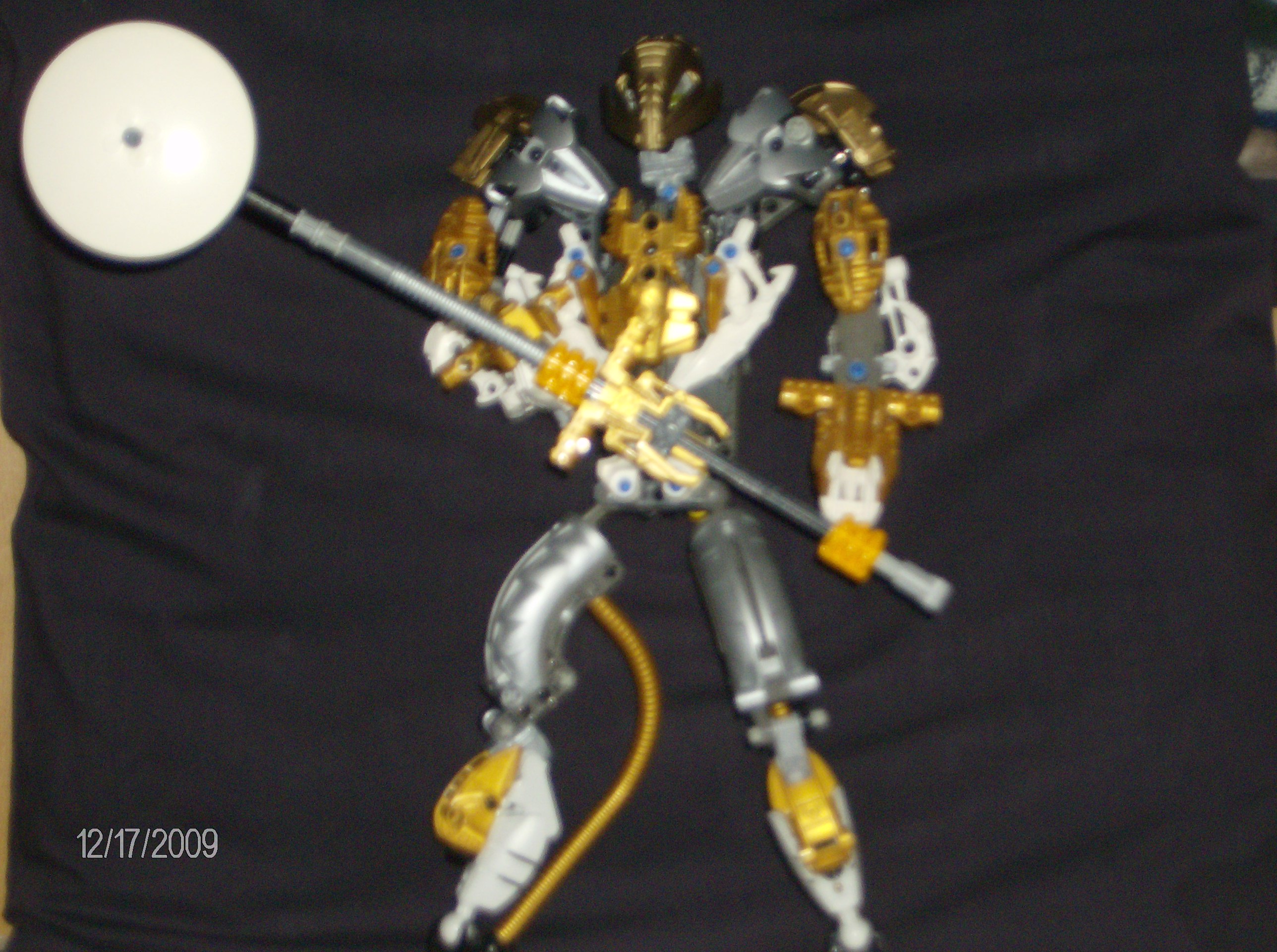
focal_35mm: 100
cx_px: 638
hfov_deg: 19.7
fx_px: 3681
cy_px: 476
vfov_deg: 14.7
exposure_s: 1/113
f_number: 4.6
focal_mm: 16.6
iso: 200
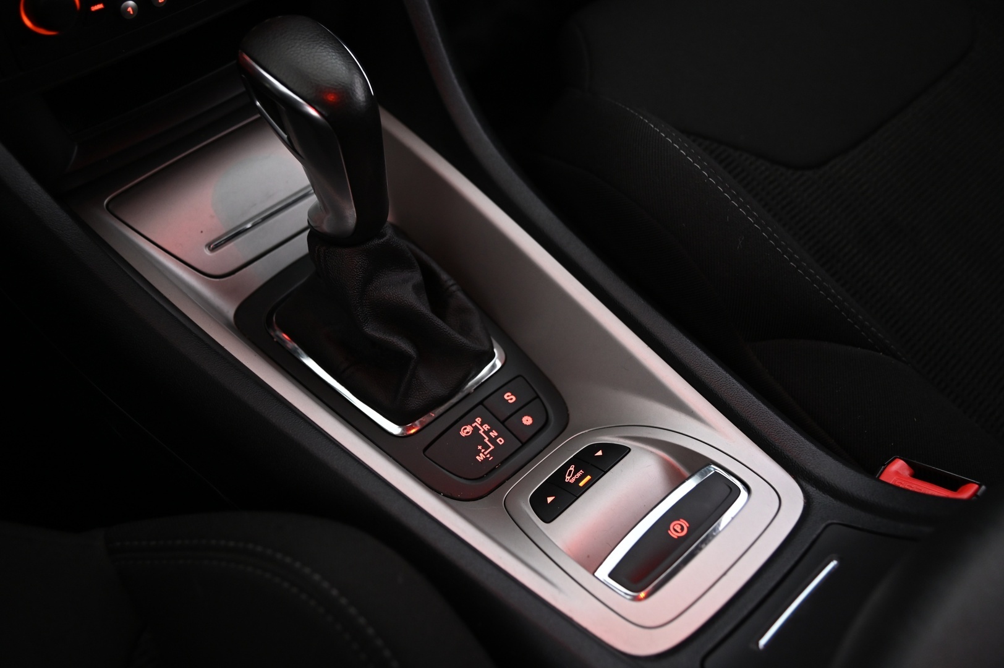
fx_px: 1115
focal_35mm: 40
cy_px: 334
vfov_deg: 33.3
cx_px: 502
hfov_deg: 48.5
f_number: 4
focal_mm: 40
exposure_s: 1/20
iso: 2000
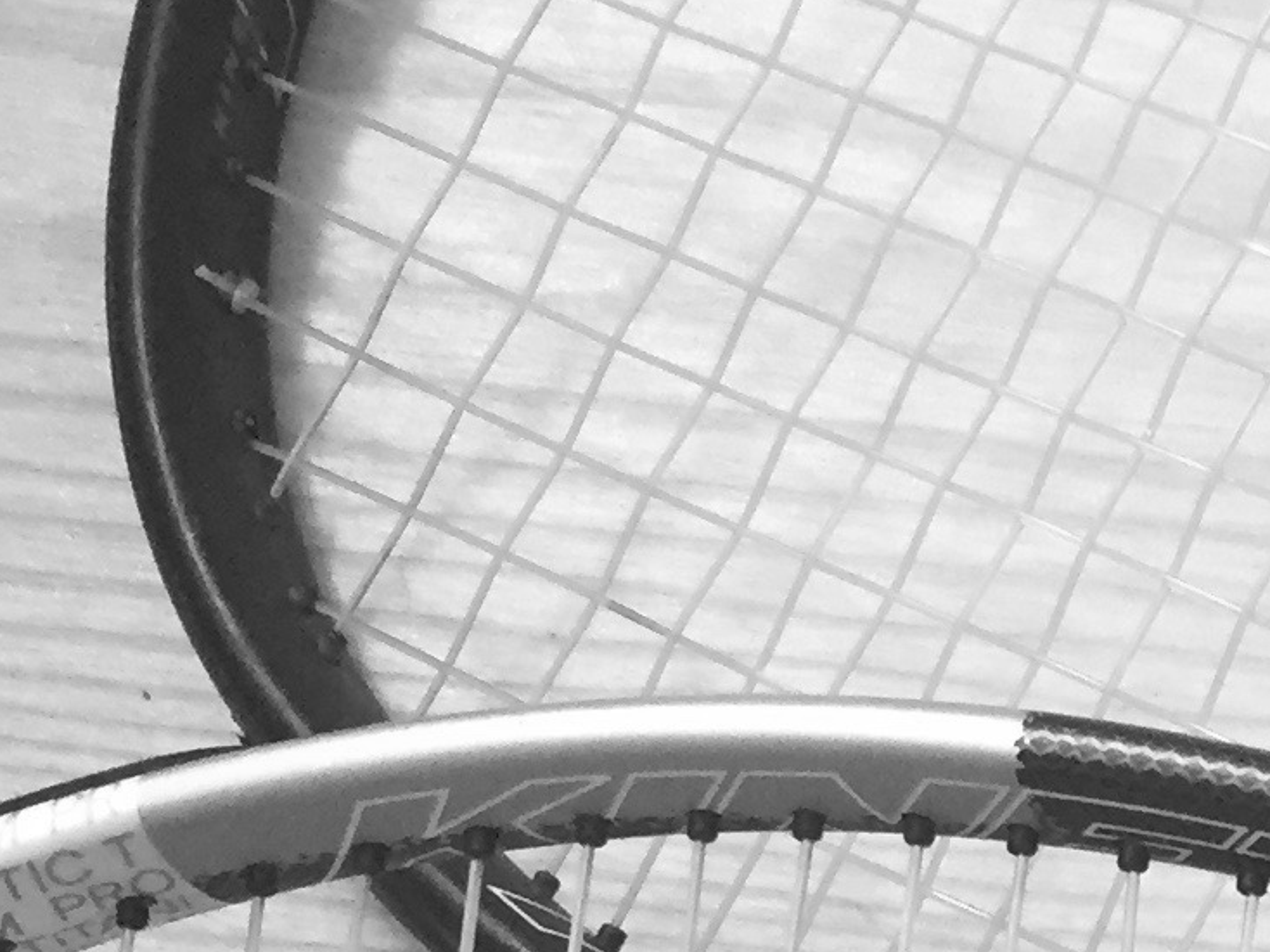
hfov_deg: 14.2
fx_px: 4731
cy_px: 987
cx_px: 1953
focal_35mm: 129
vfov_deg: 11.4
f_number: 2.2
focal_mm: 4.15
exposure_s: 1/33
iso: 160
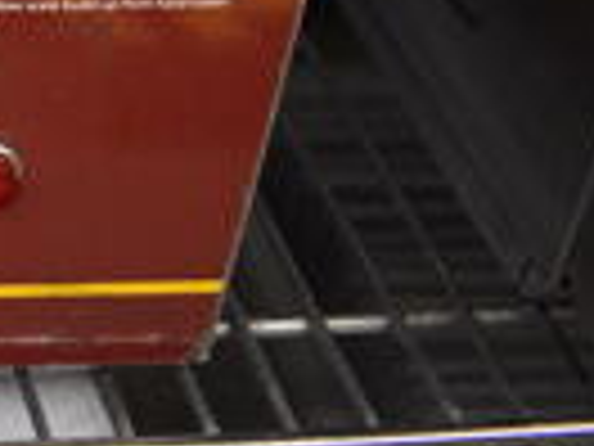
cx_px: -675
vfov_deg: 11.2
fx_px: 2059
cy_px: -446
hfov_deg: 13.5
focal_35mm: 120
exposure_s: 1/125
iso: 1600
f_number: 3.5
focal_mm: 18
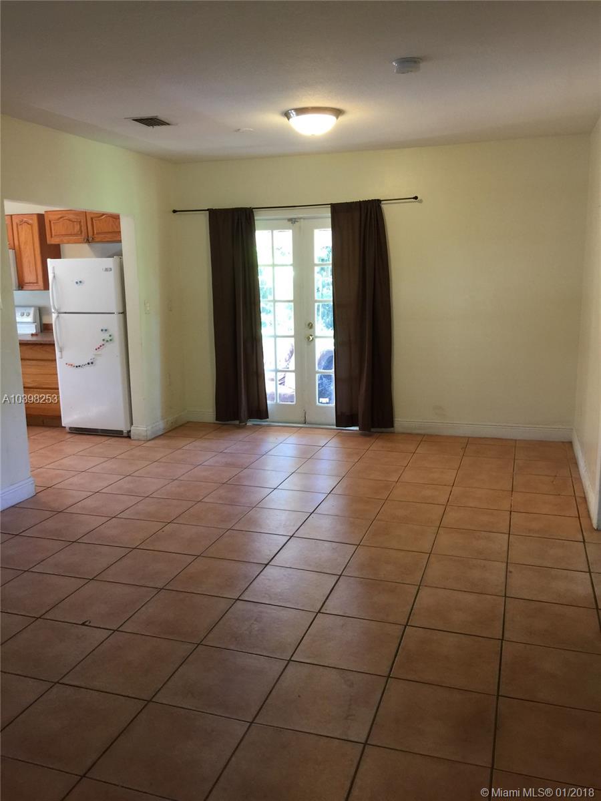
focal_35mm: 29
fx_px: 671
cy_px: 400
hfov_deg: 48.2
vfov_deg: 61.7
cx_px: 300
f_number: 2.2
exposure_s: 1/15
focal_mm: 4.15
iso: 64
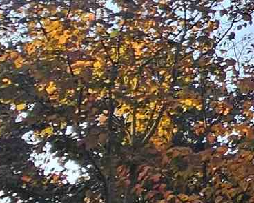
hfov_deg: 9.9
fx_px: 796
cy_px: -12
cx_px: 862
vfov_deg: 14.2
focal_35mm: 106
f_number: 2.2
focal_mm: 2.2
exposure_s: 1/186
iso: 50
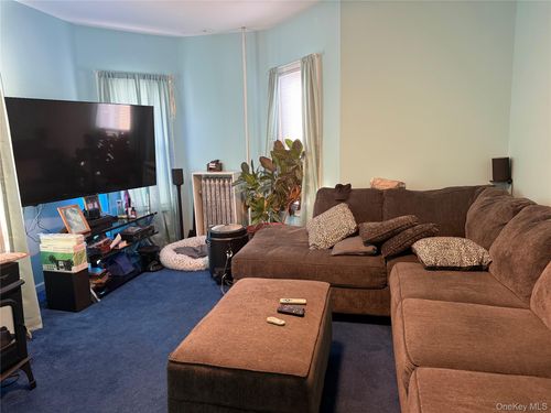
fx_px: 382
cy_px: 206
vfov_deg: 56.8
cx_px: 276
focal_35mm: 24
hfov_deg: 71.6
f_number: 1.78
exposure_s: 1/60
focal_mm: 6.76
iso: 400
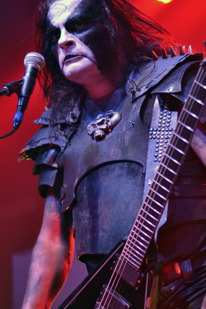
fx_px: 910
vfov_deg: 19.3
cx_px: 111
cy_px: 153
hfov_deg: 12.9
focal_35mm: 106
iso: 500
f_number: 1.8
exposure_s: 1/160
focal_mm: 50
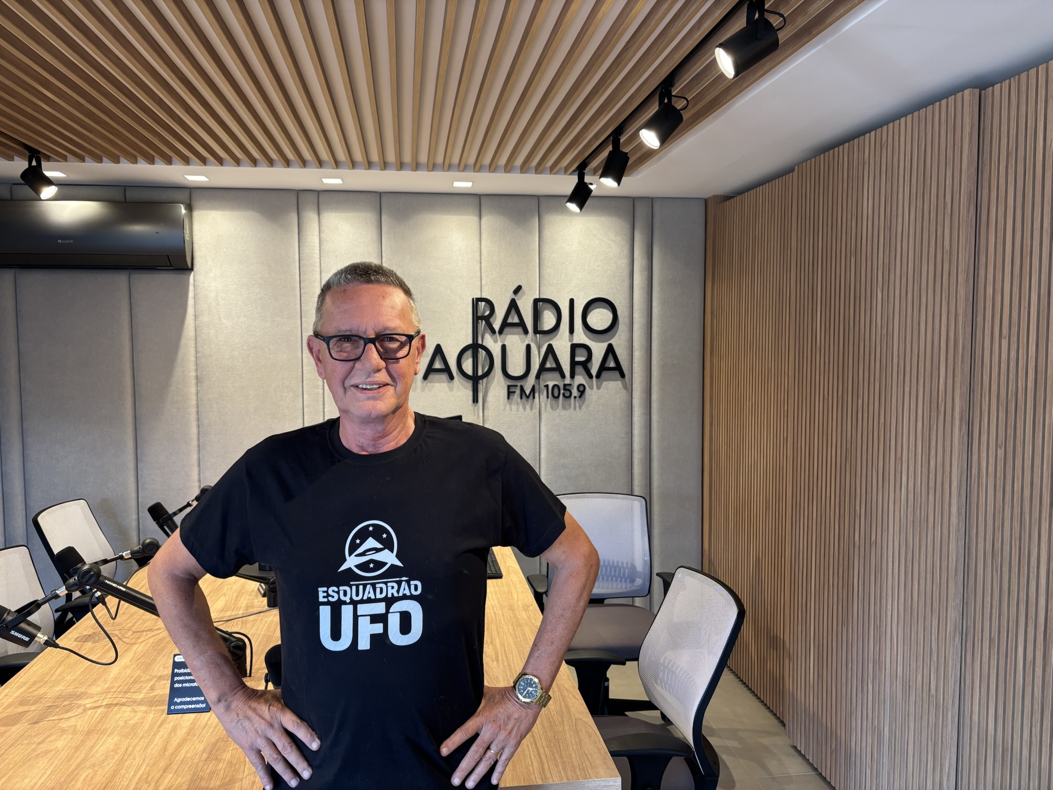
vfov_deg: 53.1
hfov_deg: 67.3
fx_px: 791
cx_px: 526
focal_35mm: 26
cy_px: 395
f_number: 1.6
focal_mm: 5.96
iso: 125
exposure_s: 1/60
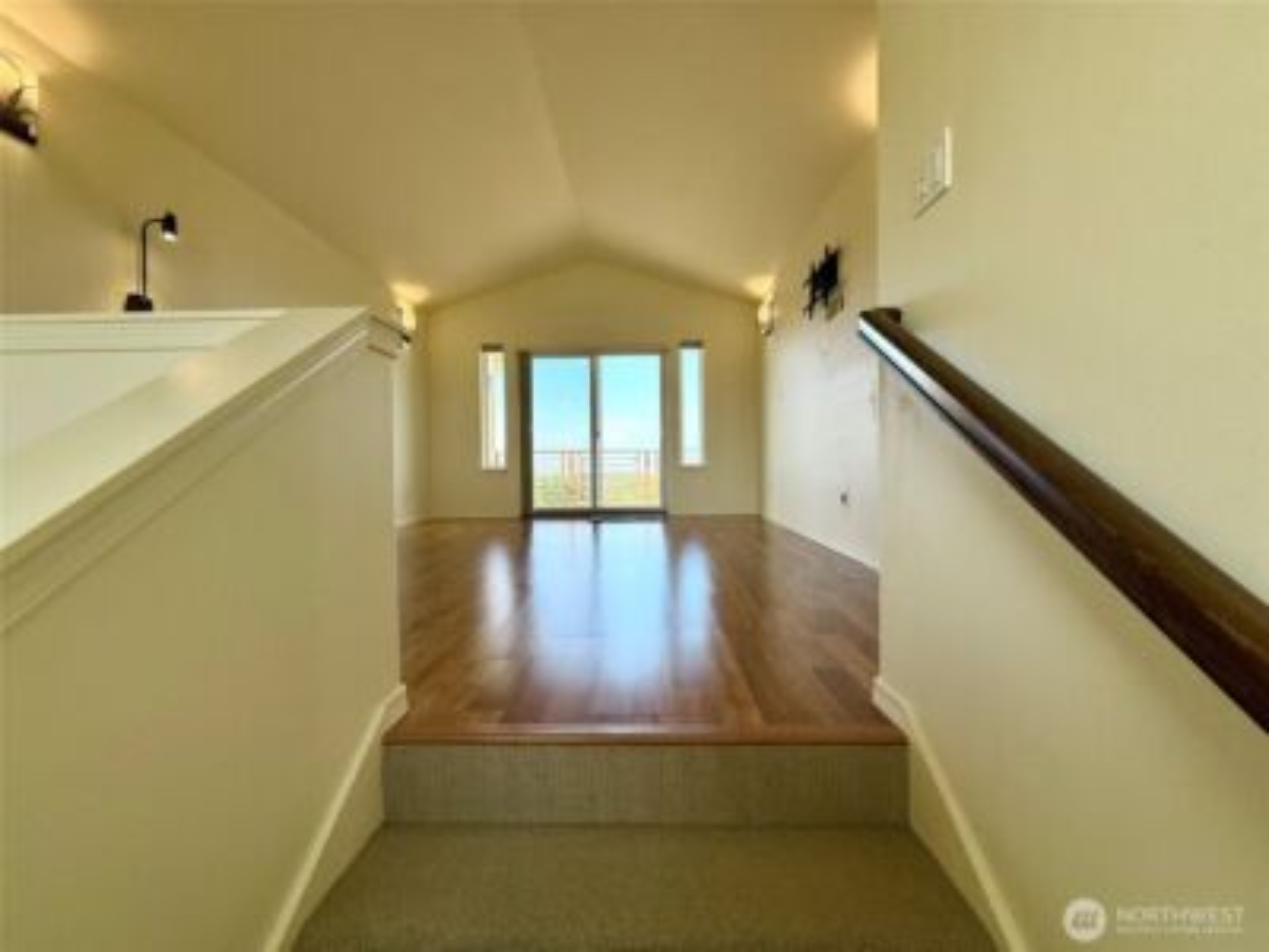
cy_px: 476
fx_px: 513
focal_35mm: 14
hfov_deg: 102.1
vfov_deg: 85.7
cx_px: 634
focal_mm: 2.22
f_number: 2.2
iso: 64
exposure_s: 1/286
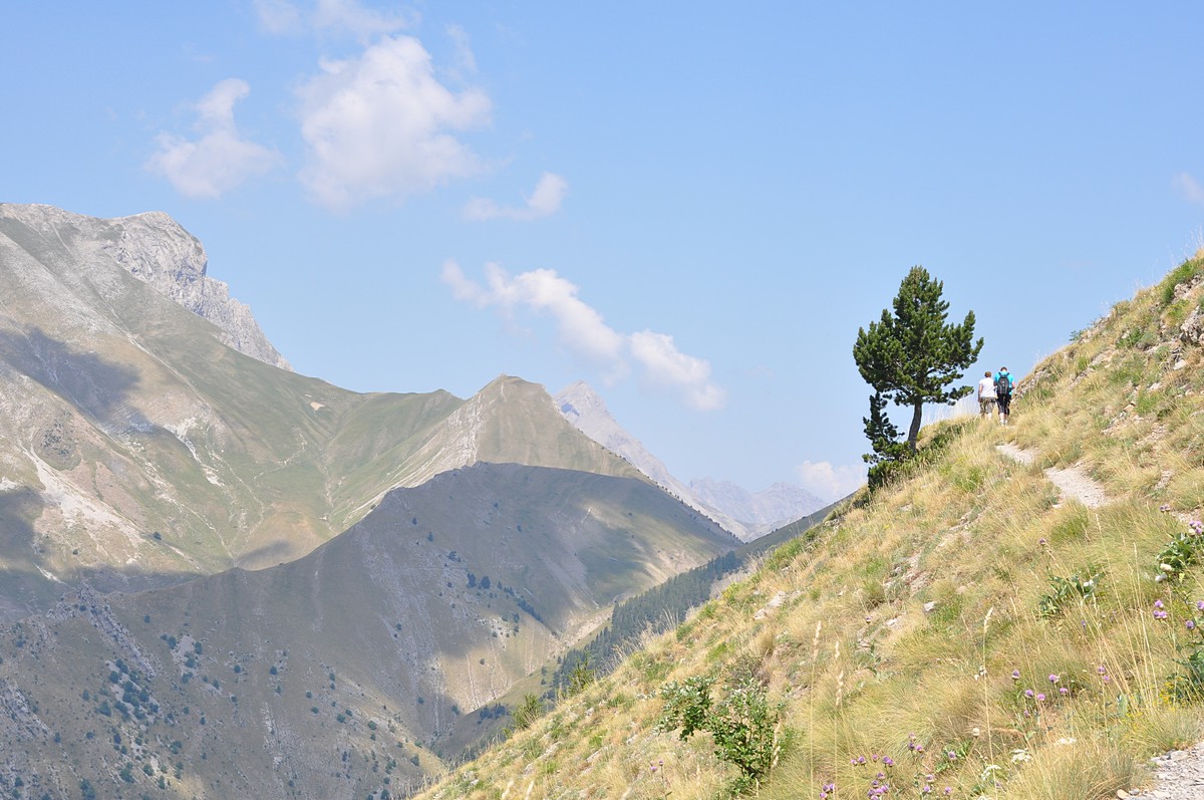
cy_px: 400
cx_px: 602
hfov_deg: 27.0
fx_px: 2505
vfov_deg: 18.1
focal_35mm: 75
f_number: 9
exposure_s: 1/320
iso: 200
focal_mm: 50
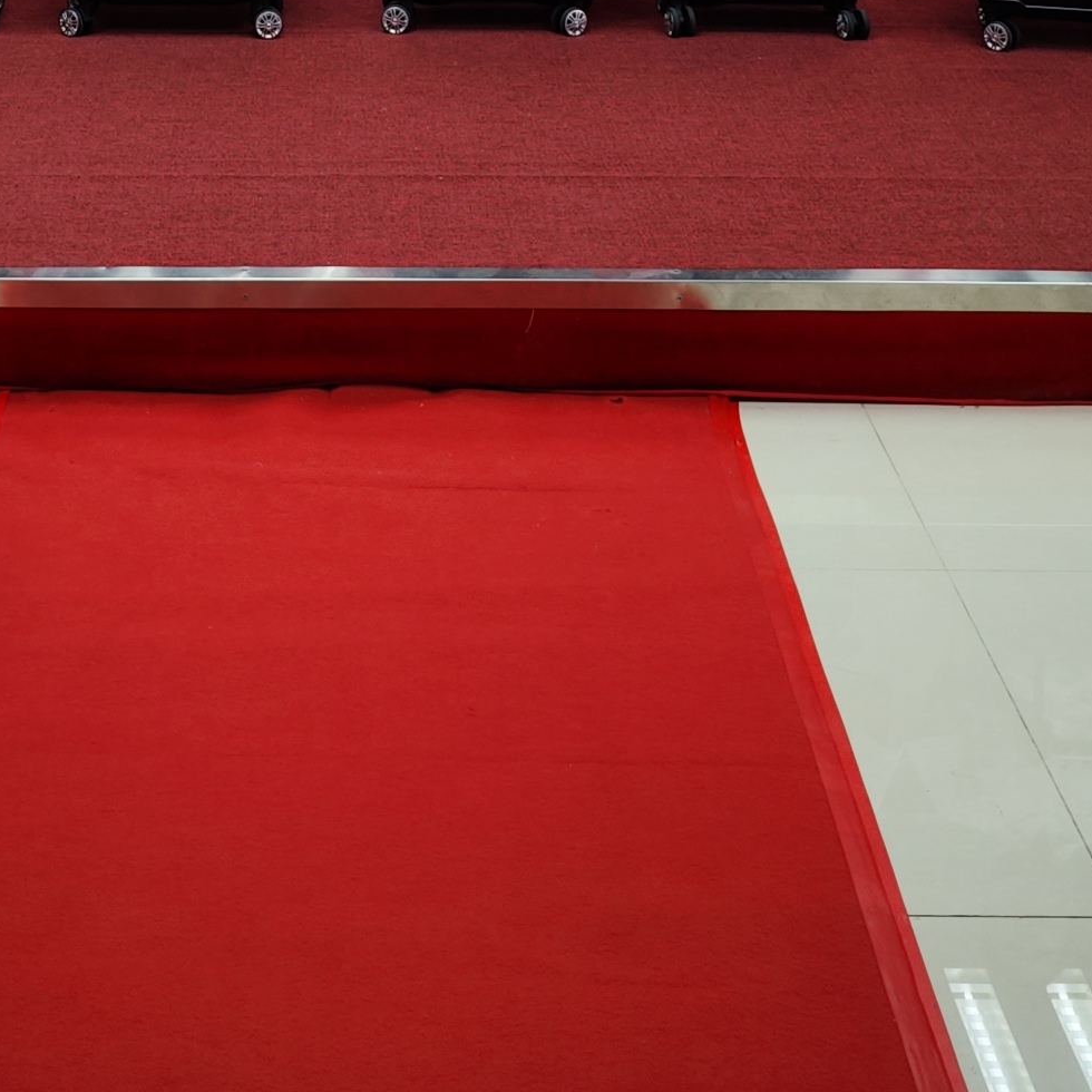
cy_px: -530
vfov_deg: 18.2
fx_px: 3034
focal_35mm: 85
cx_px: 333
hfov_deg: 20.3
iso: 50
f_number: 1.9
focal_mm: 8.7
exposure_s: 1/100
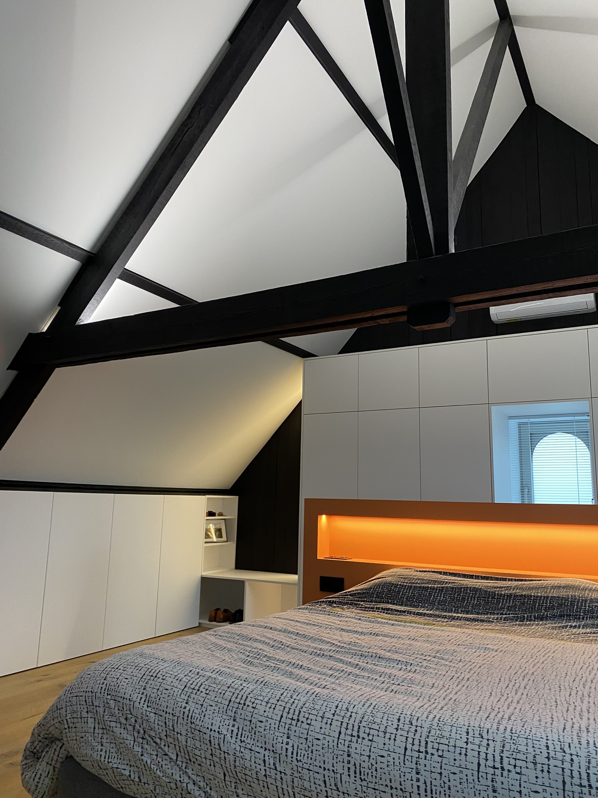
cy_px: 399
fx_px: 599
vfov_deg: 67.3
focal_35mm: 26
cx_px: 299
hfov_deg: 53.1
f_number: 1.8
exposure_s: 1/60
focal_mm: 4.25
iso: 160
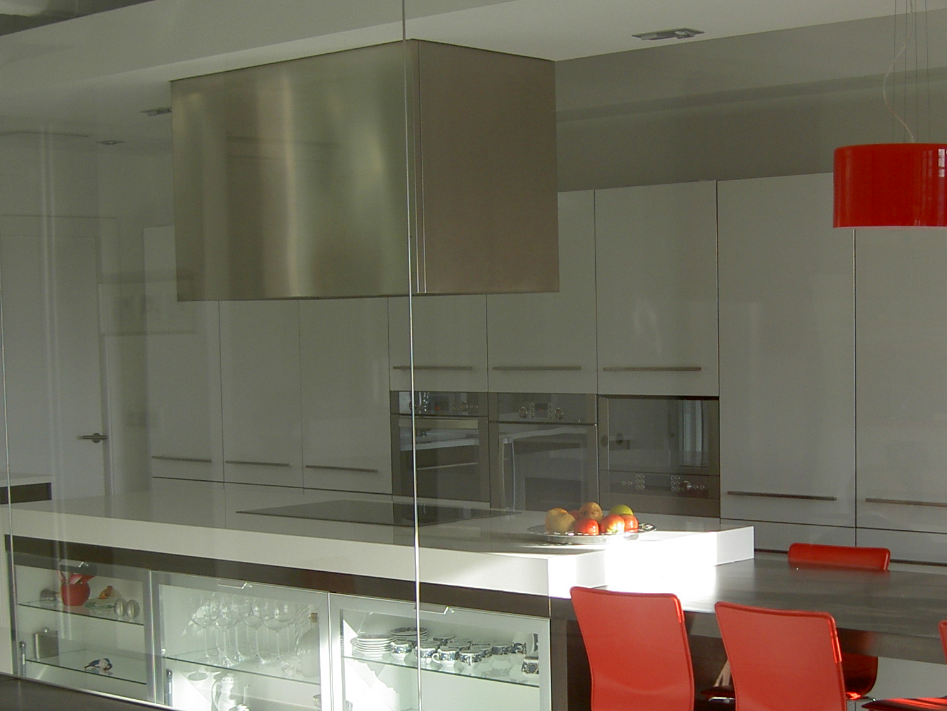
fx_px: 1806
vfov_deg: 22.0
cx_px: 585
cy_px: 540
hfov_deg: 29.3
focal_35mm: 66
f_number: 2.8
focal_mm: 8
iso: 100
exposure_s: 1/137
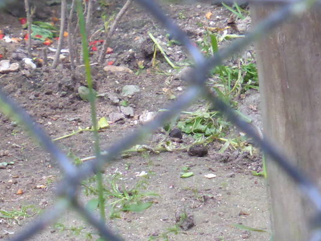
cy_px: -111
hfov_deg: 4.4
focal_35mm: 447
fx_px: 4145
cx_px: 2
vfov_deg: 3.3
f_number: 5.4
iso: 400
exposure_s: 1/25
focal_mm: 24.4
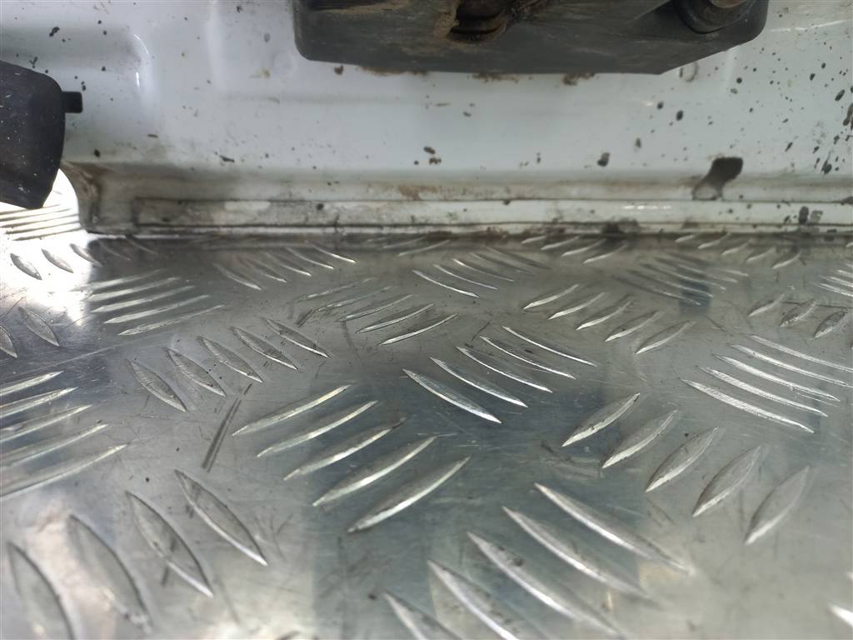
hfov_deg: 69.4
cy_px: 320
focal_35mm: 25
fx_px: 616
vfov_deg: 54.9
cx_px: 426
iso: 64
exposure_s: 1/50
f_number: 1.8
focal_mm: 4.6
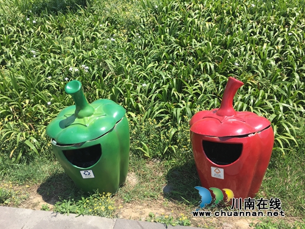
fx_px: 256
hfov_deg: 61.7
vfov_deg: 48.2
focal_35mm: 29
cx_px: 152
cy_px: 114
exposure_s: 1/855
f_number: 2.2
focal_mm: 4.15
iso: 25
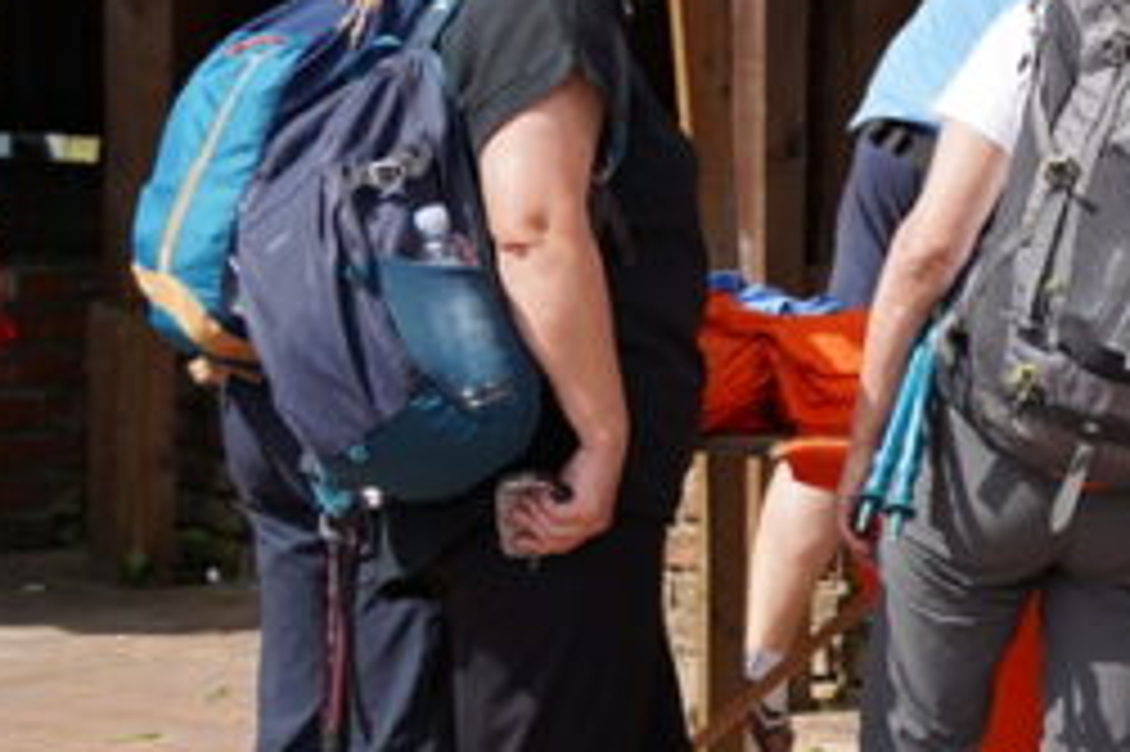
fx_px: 4736
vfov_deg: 9.0
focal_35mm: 151
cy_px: 74
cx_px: 1702
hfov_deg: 12.9
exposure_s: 1/1600
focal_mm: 37
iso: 100
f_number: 2.8
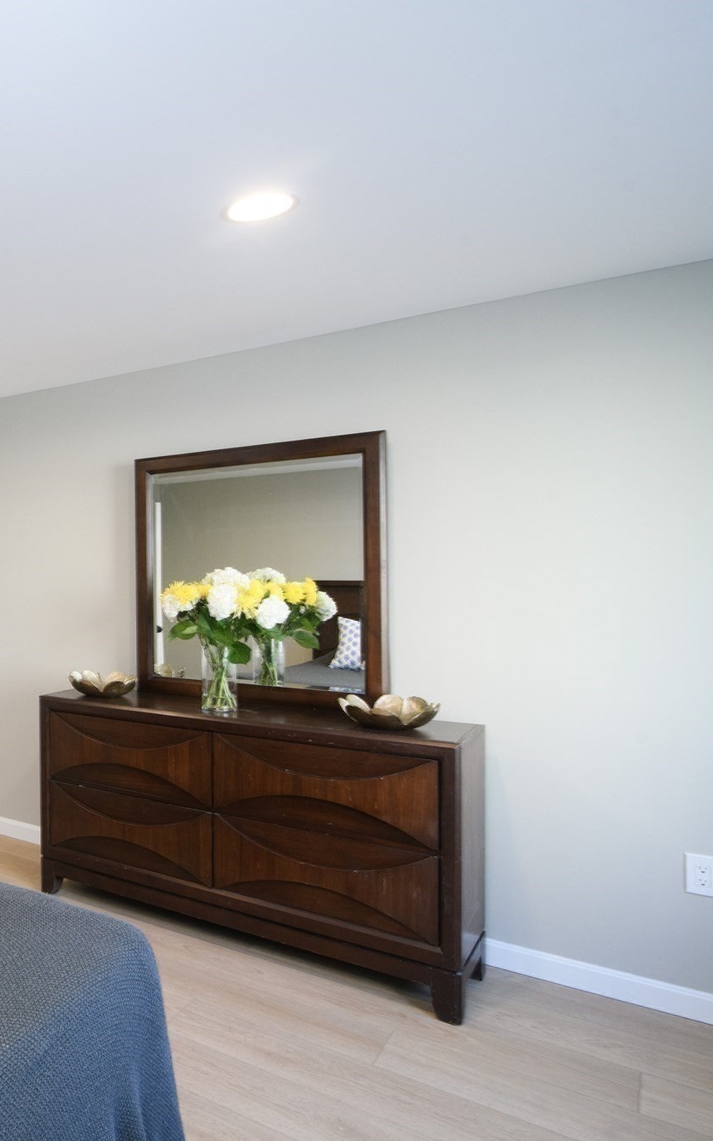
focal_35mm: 25
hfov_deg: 37.7
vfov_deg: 72.5
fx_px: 777
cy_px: 569
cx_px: -132
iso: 1250
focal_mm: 16
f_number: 10
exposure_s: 1/30
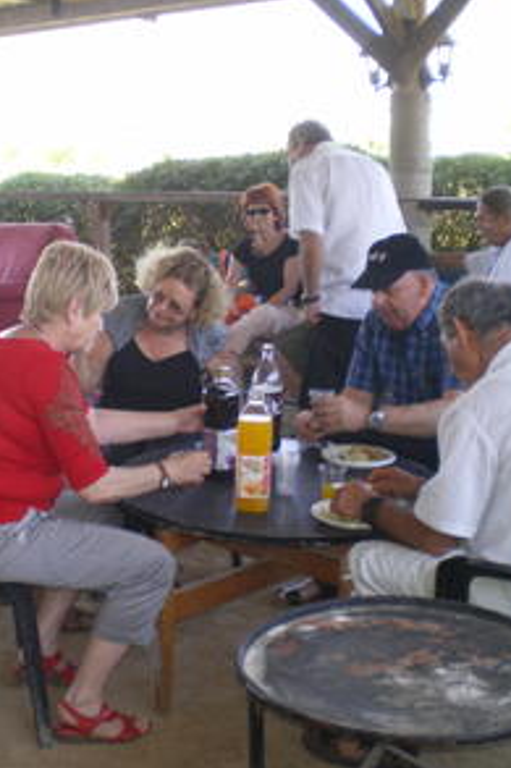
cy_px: 388
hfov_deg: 24.6
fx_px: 1151
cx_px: 100
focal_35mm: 54
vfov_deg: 36.9
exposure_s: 1/50
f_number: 3.1
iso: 80
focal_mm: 6.3
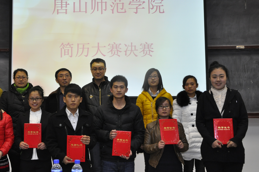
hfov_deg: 38.7
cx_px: 88
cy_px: 77
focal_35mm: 51
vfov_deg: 26.6
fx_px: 364
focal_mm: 25
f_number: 4
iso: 800
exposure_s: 1/60
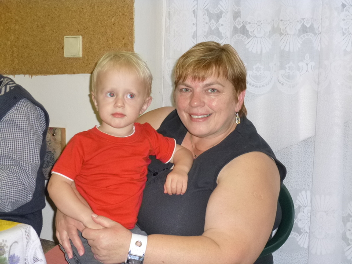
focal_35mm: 48
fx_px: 488
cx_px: 176
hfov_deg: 39.7
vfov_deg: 30.3
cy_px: 132
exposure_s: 1/60
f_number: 4
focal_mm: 8.6
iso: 500
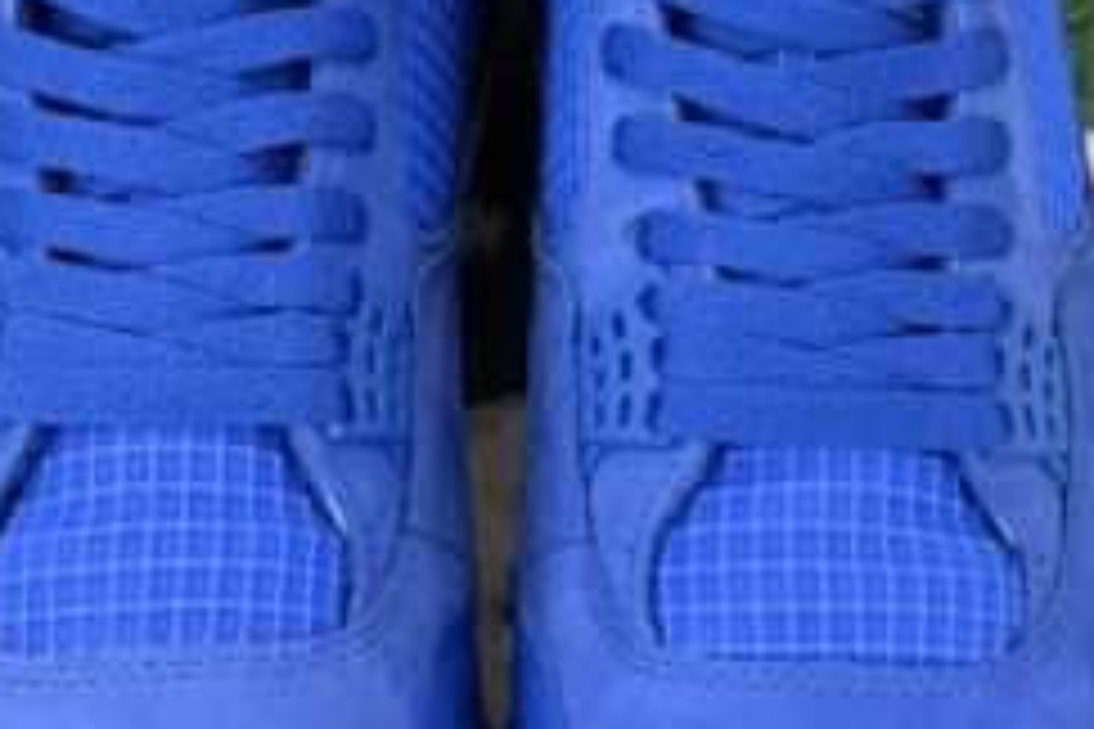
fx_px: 3191
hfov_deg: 19.5
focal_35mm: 105
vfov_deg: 12.6
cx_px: 527
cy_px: -238
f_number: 1.78
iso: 640
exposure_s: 1/33
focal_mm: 6.76
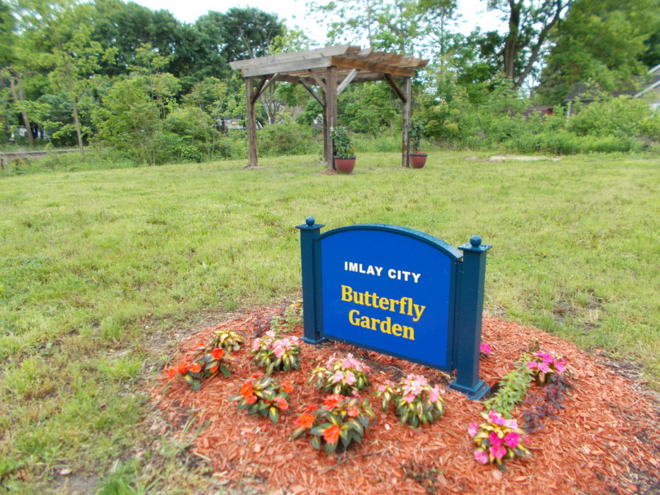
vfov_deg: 53.1
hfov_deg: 67.3
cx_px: 330
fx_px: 496
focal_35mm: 26
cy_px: 248
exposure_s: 1/125
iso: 80
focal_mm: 4.6
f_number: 3.2
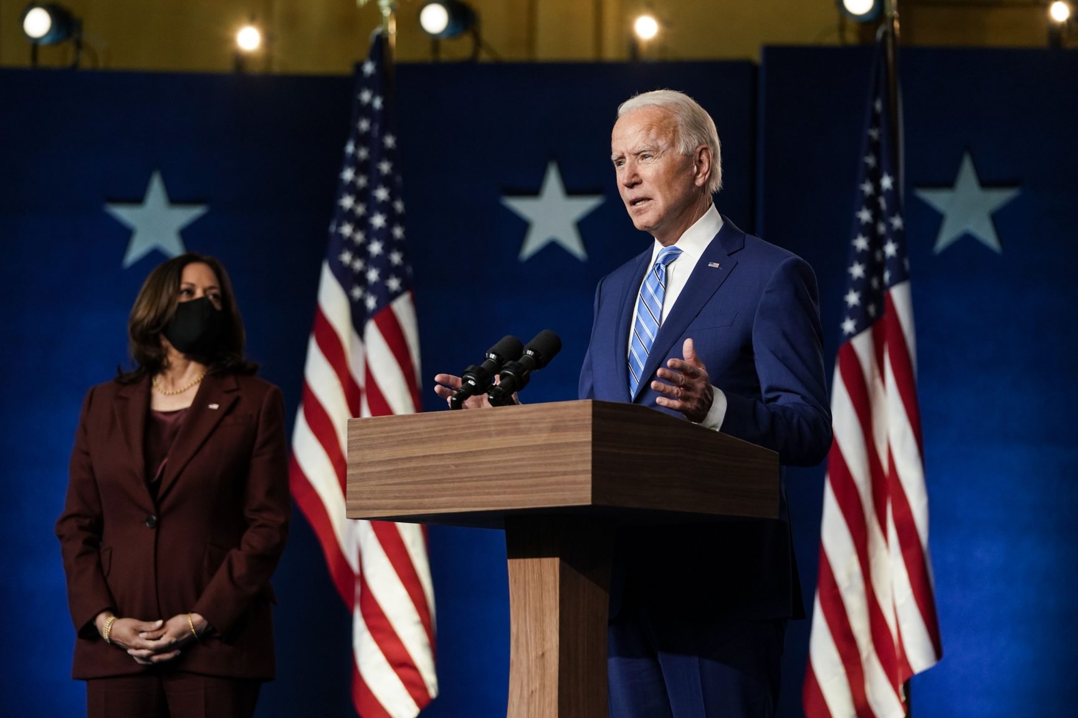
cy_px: 359
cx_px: 539
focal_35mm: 161
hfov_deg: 12.8
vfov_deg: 8.5
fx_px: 4820
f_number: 3.5
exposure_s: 1/320
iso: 2500
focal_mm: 161
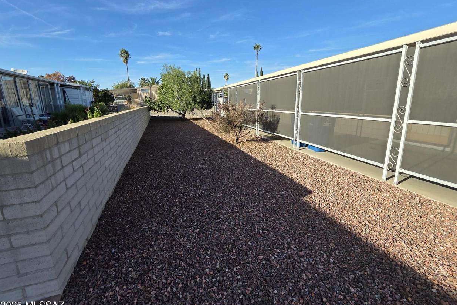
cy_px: 144
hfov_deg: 104.3
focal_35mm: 14
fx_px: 178
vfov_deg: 81.1
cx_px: 228
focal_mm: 2.2
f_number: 2.2
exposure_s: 1/1182
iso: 50
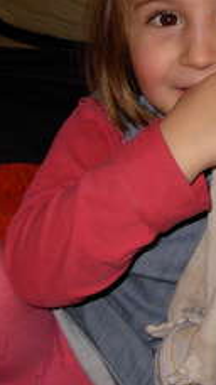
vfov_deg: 19.3
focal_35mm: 109
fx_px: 1112
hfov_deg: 11.0
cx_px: 223
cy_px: 39
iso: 79
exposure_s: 1/22.6
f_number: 2.9
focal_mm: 6.3
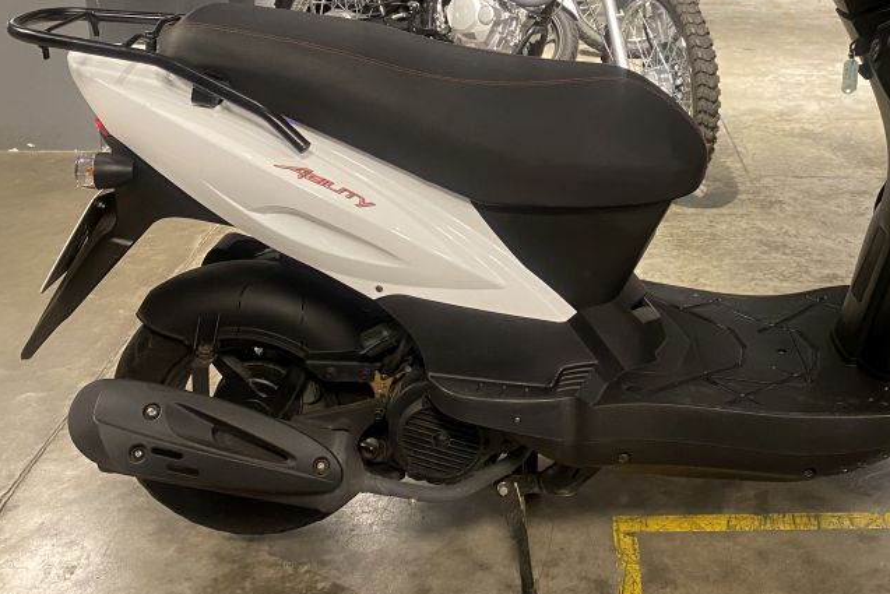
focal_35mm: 45
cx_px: 625
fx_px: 1113
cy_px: 119
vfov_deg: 29.2
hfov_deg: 42.7
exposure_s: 1/50
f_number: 1.8
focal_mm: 4.25
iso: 250
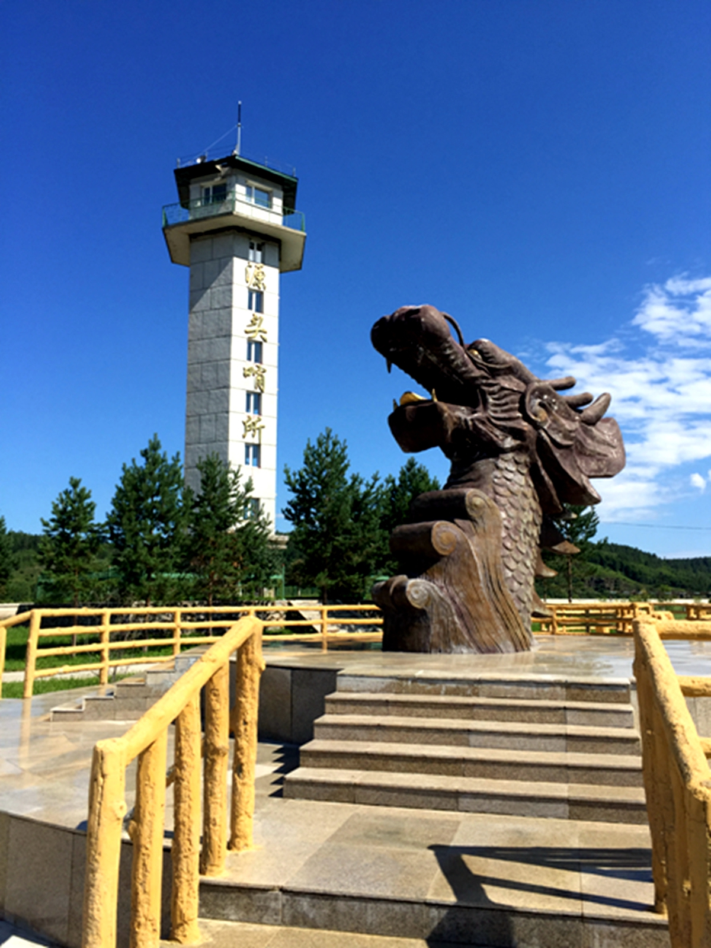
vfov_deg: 61.7
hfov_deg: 48.2
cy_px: 474
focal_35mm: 29
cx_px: 356
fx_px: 794
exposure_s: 1/2198
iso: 32
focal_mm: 4.15
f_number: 2.2
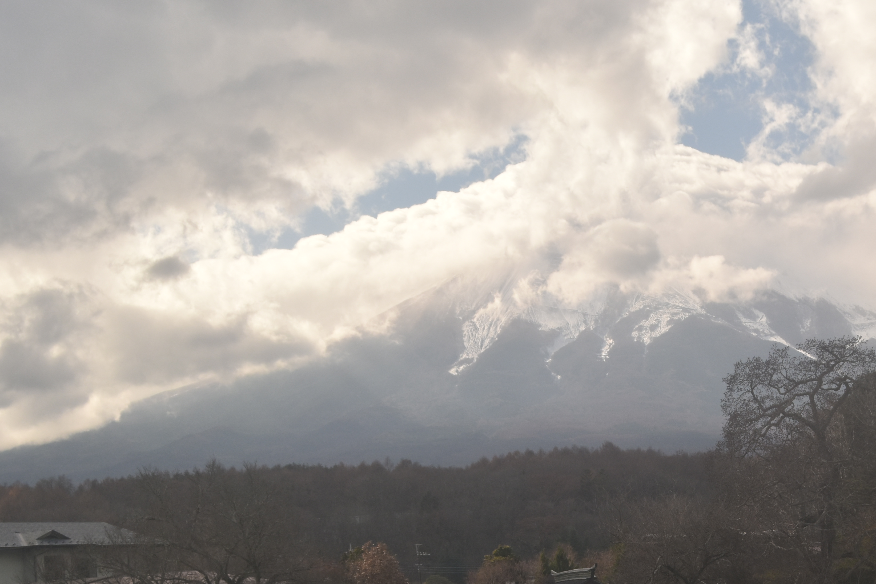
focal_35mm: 85
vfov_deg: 15.9
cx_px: 744
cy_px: 531
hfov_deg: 23.5
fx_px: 2066
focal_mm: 31
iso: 200
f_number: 7.1
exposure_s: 1/200
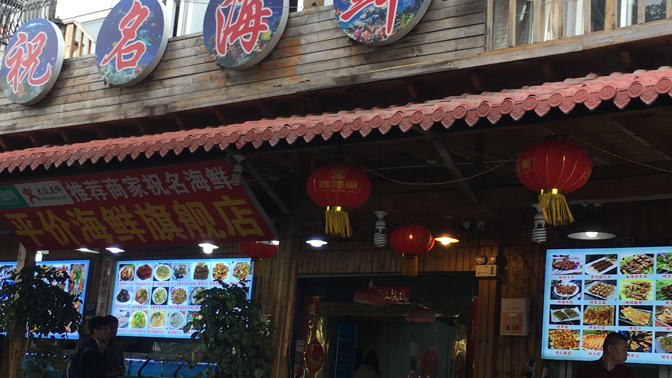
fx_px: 1033
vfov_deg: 20.7
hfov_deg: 36.0
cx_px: 335
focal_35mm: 58
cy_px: 234
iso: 25
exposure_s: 1/153
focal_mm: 4.15
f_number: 2.2
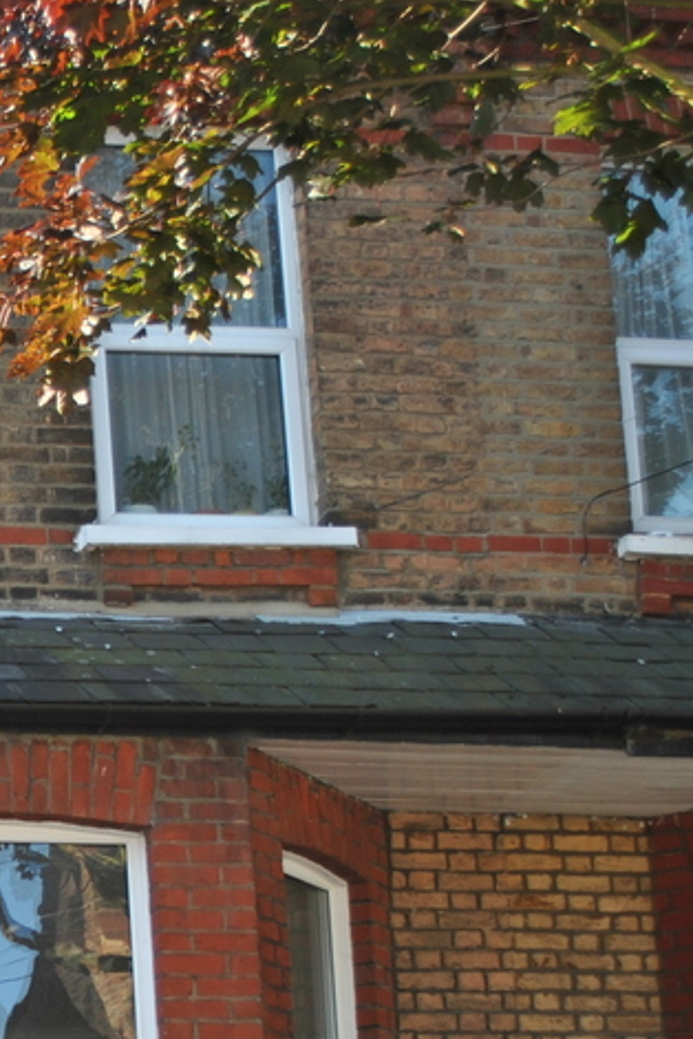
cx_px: -470
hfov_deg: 11.0
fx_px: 3417
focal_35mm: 118
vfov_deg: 17.1
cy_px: 895
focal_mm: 29
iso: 100
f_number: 4.5
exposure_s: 1/200
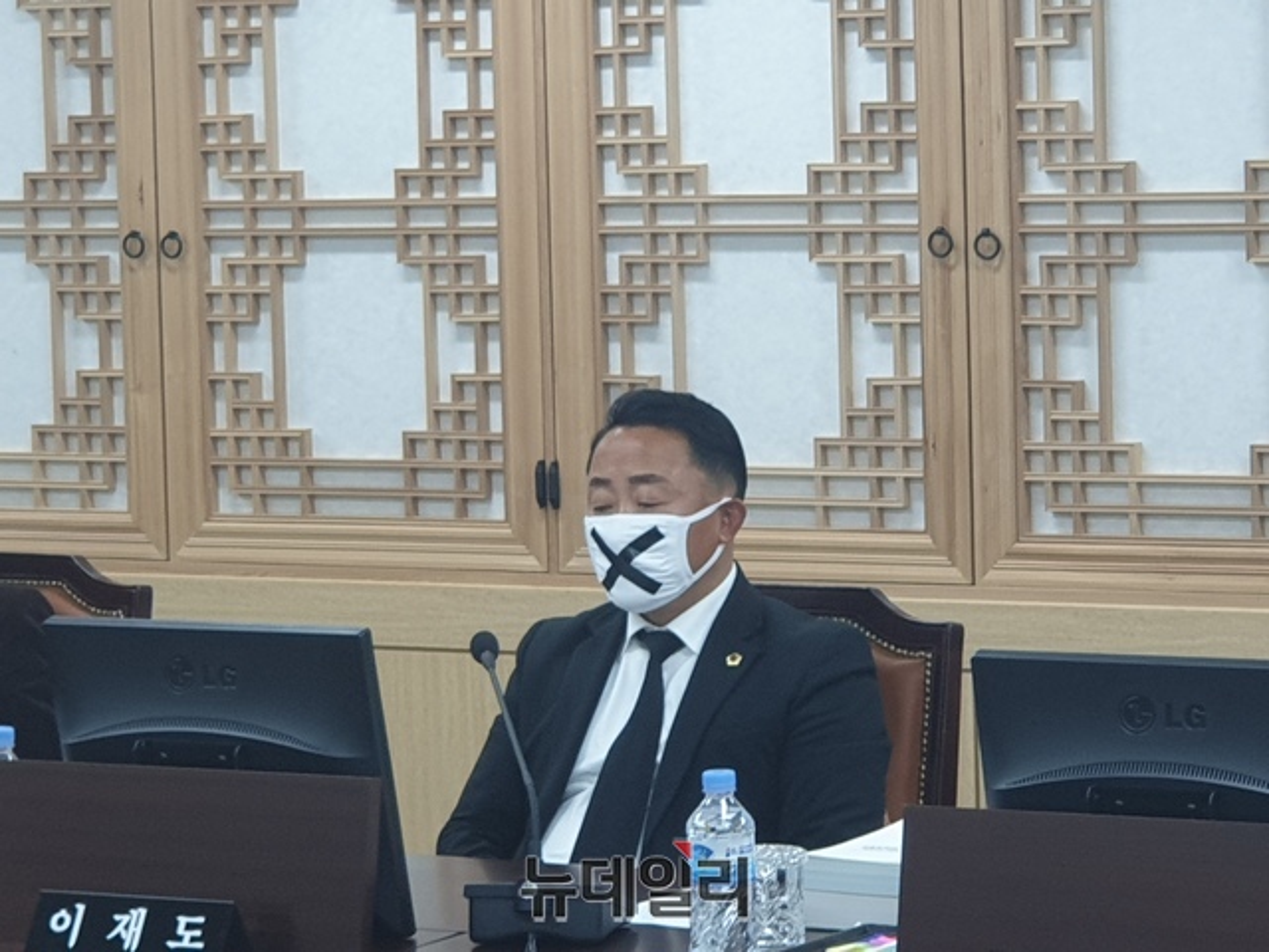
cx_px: 634
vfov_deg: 28.0
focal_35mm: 52
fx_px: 1906
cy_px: 476
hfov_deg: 36.8
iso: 64
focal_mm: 6
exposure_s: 1/30
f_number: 2.4
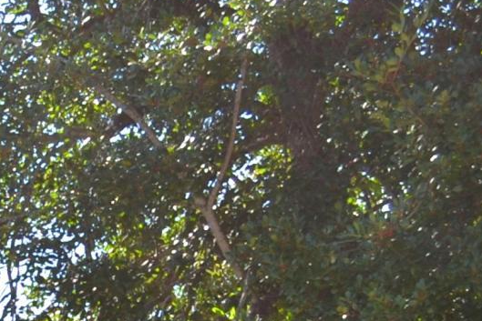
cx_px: -384
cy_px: 810
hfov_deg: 12.3
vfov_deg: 8.2
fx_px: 2049
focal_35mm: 153
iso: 100
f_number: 5
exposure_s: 1/200
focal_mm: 18
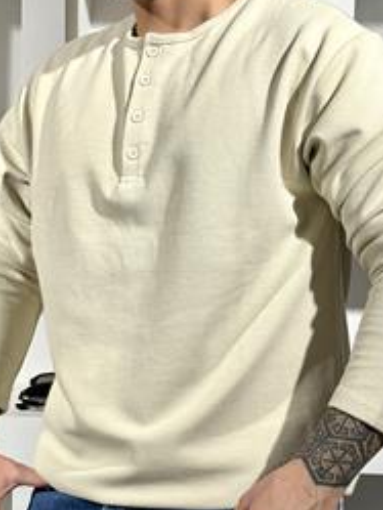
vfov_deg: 21.7
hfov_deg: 16.4
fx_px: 1327
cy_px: 223
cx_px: 184
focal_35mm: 90
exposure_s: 1/320
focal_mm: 6.76
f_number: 1.78
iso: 64
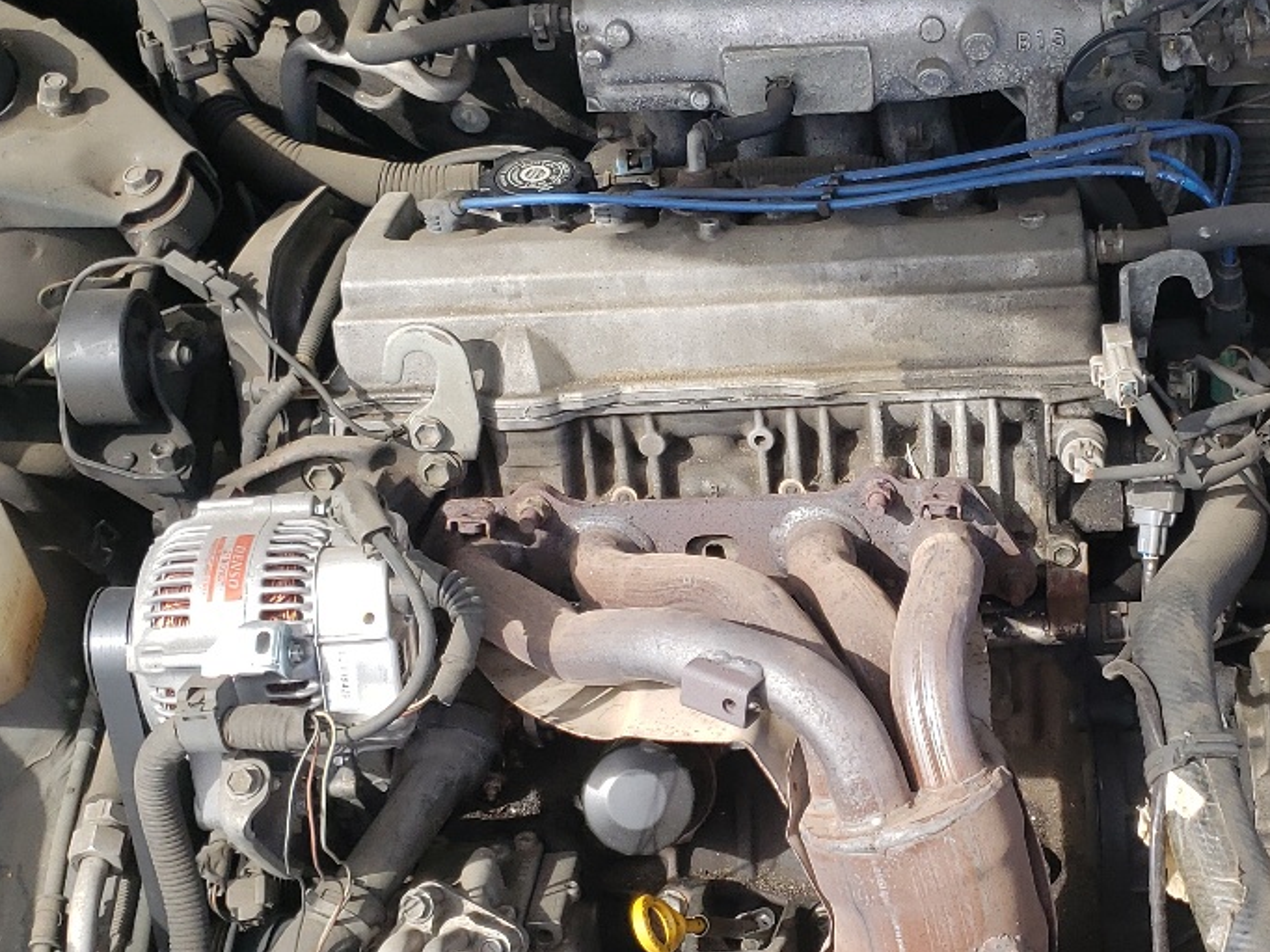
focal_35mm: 61
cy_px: 524
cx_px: 952
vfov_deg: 24.0
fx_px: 2237
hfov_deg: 31.1
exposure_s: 1/769
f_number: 1.5
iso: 50
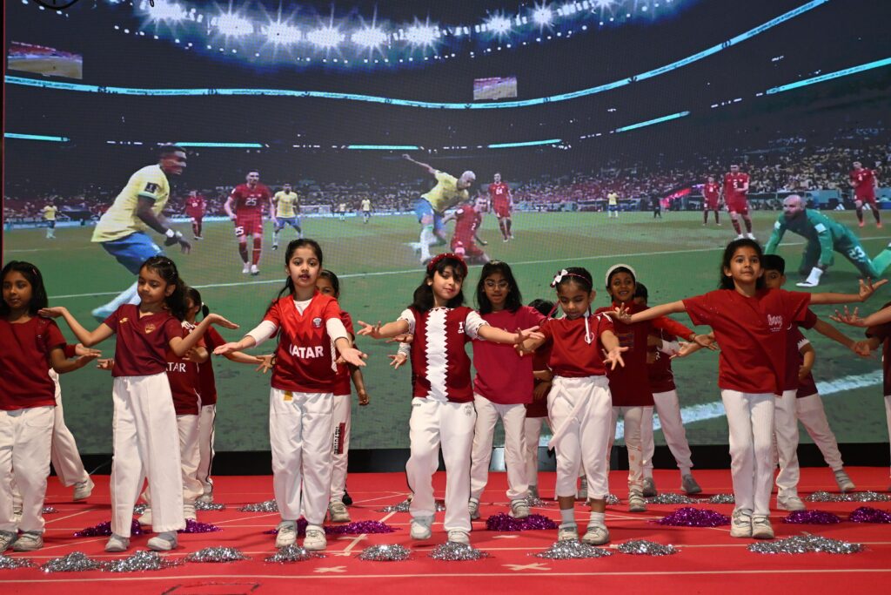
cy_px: 298
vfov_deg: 24.4
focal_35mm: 56
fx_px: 1374
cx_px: 446
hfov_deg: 35.9
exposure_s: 1/200
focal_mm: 37
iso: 2200
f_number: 5.3
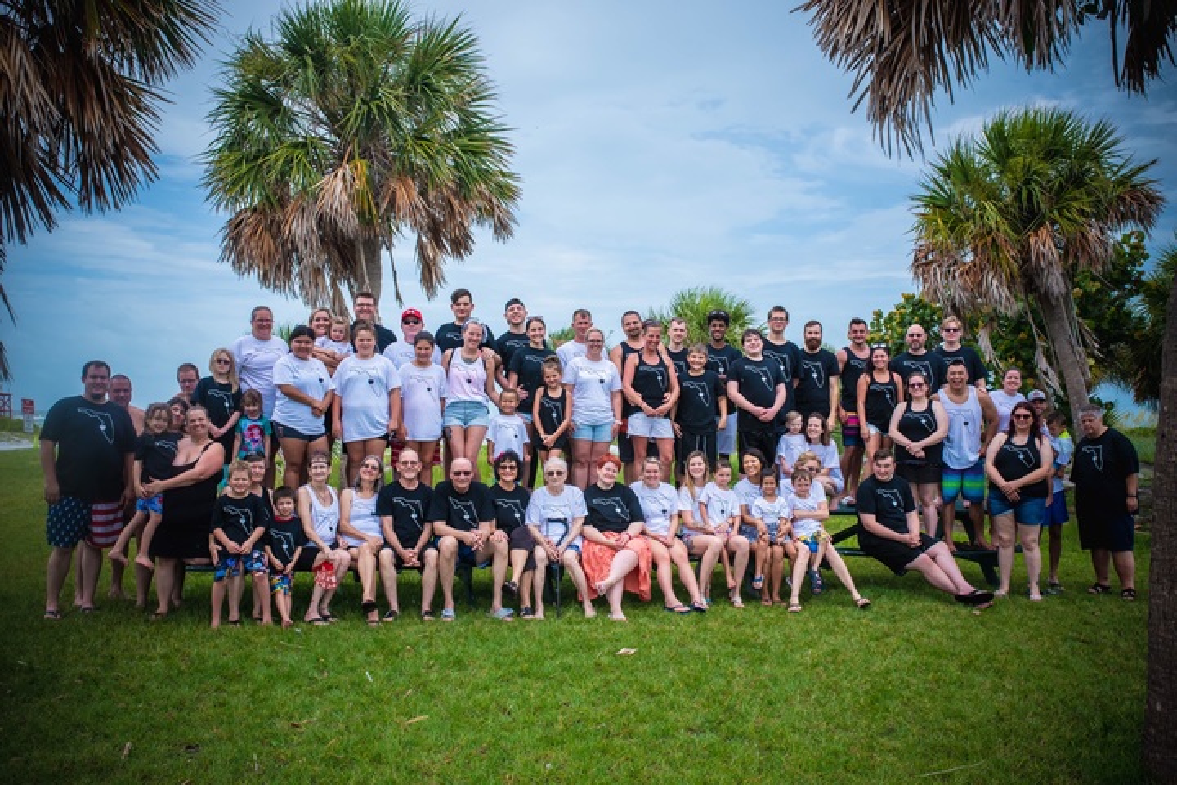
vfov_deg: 37.9
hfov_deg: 54.4
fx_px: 1144
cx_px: 588
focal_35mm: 35
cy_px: 392
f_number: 9
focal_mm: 35
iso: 400
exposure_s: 1/1000
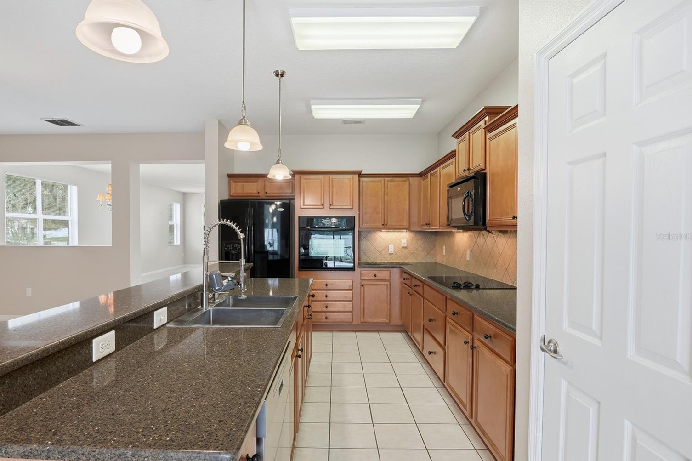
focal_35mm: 18
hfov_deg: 91.5
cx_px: 329
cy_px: 236
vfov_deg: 68.7
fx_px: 337
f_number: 8
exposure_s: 1/50
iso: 200
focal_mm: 11
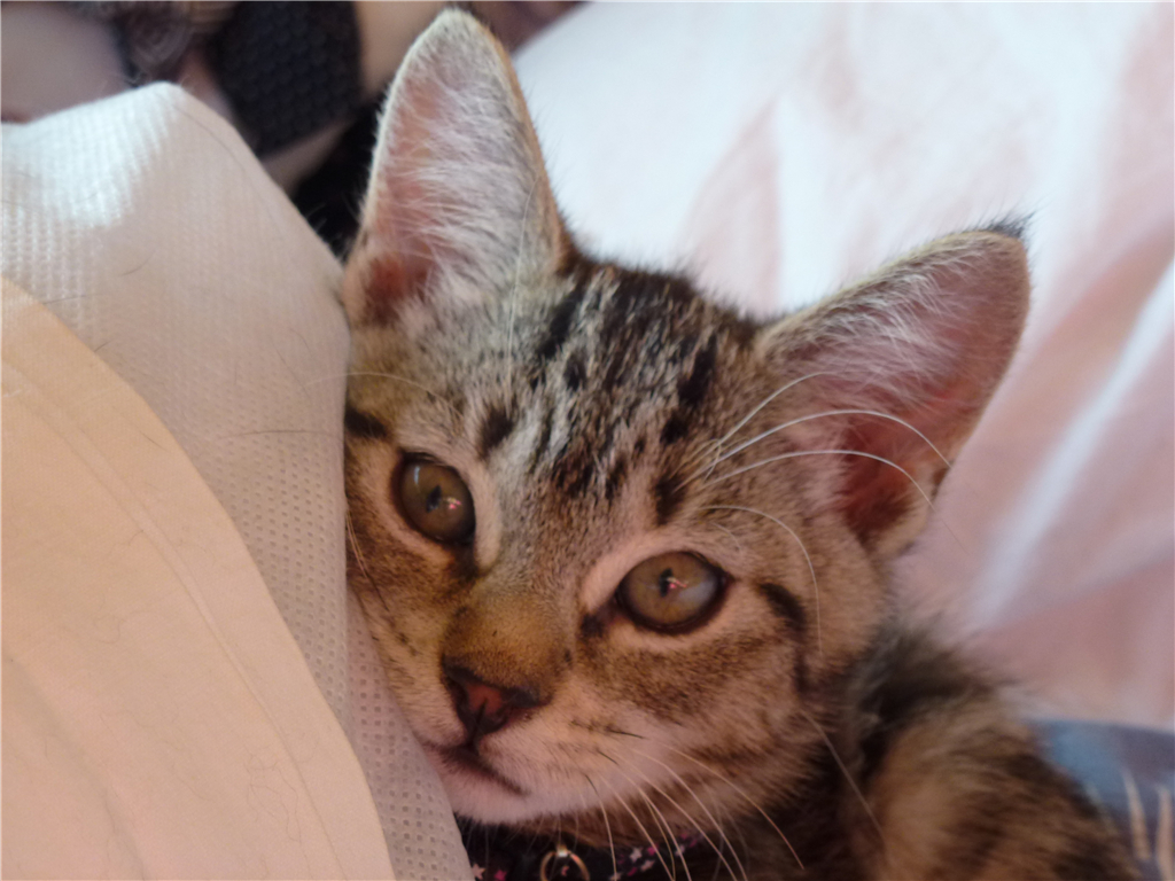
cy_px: 440
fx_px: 2410
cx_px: 588
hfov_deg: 27.4
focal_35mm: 71
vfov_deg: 20.7
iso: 200
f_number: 4.7
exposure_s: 1/30
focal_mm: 12.7
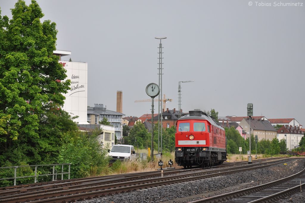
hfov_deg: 21.9
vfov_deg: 14.7
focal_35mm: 93
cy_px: 102
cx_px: 152
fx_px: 787
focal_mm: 62
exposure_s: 1/500
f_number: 7.1
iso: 400
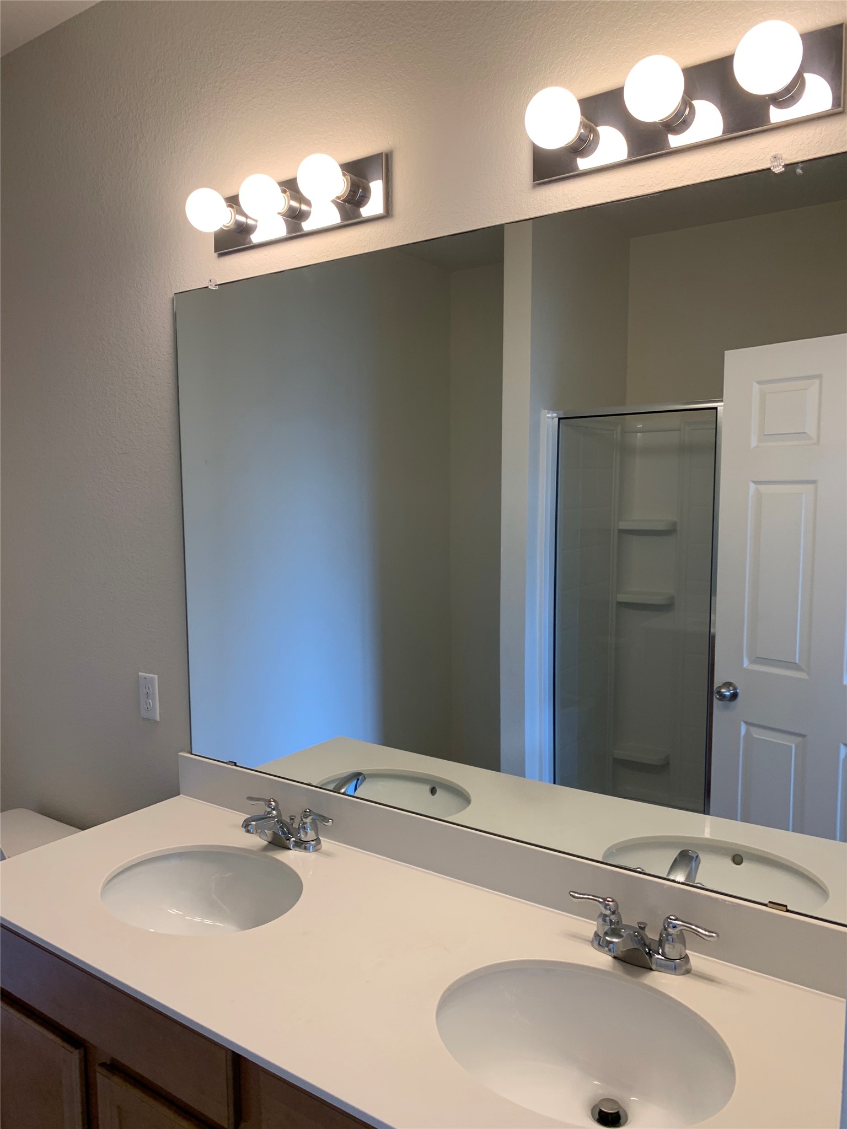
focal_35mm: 26
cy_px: 564
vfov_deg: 67.3
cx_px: 424
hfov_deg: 53.1
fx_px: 848
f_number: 1.8
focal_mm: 4.25
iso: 50
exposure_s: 1/60
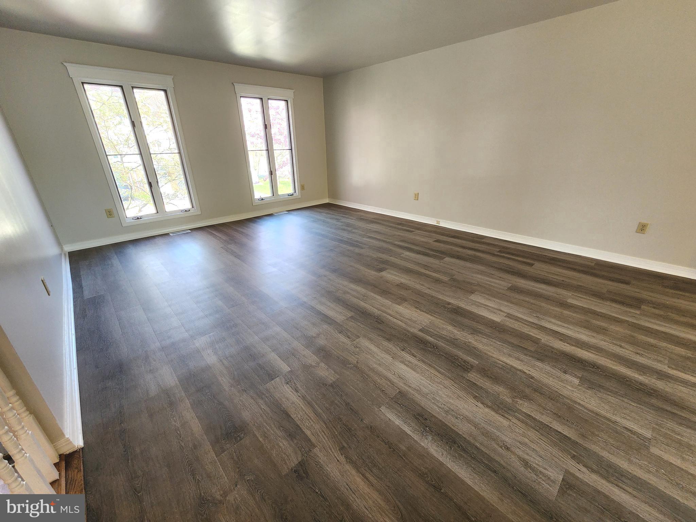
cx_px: 348
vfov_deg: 89.9
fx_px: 261
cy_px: 261
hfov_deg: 106.2
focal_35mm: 13
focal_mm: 2.2
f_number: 2.2
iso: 160
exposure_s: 1/60
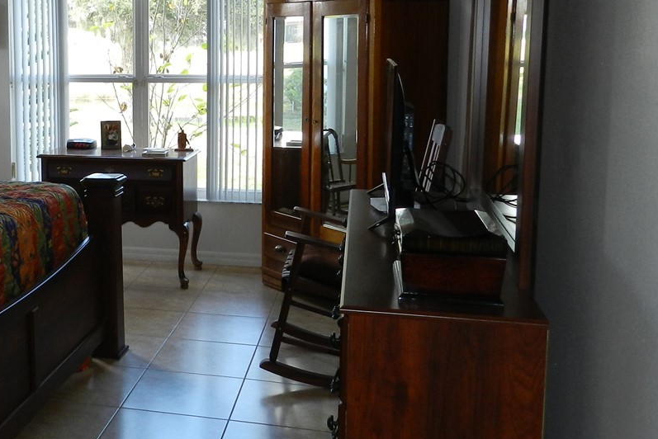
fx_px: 878
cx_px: 110
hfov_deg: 39.1
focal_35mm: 48
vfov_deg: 27.9
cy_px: 145
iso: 160
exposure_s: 1/50
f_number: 3.4
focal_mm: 4
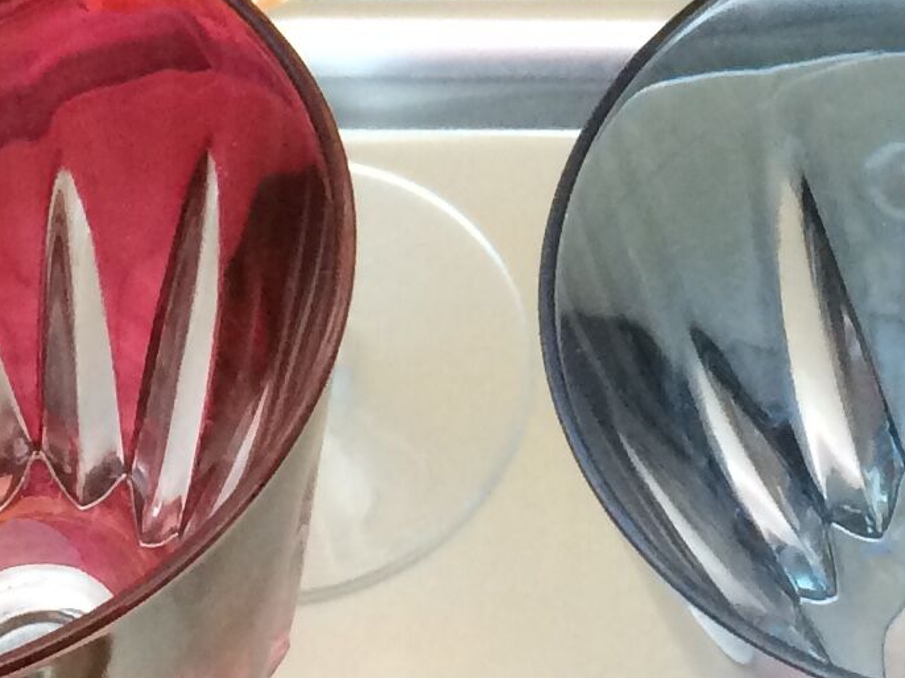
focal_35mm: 138
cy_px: -123
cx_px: 902
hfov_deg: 14.1
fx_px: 3607
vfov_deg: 10.6
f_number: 2.2
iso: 64
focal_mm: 4.15
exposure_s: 1/33
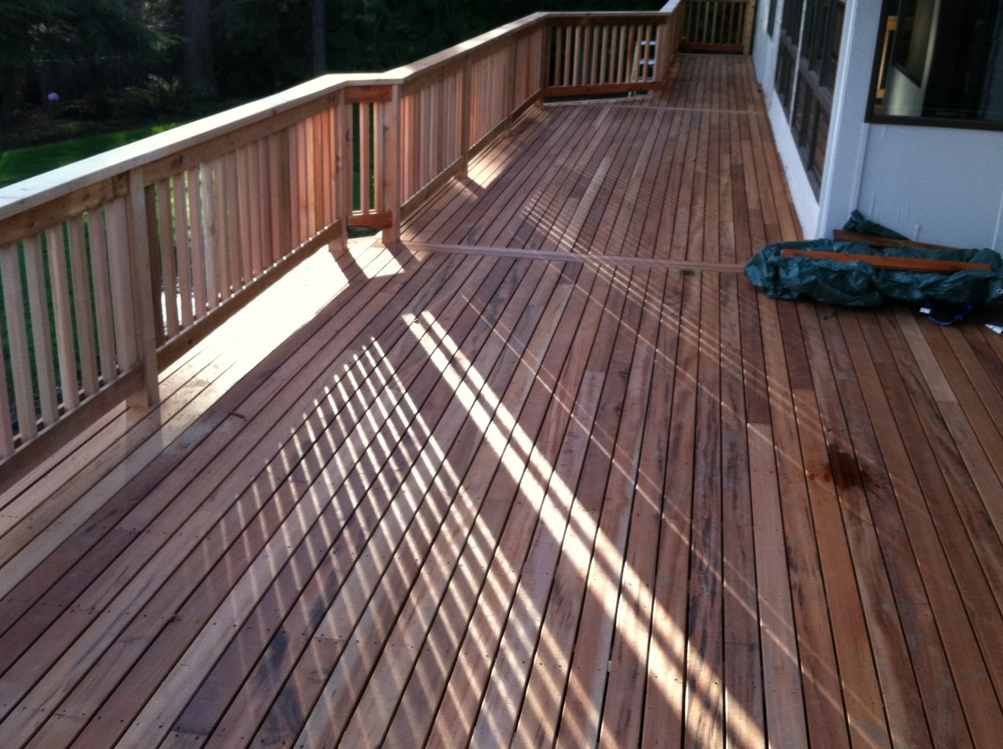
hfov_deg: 45.8
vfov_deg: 35.0
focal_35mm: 41
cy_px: 352
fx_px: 1186
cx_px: 539
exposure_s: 1/120
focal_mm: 3.85
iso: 100
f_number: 2.8
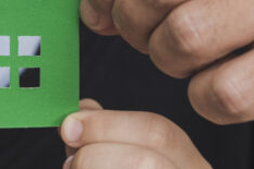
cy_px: 6
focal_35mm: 725
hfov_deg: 2.8
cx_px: -1
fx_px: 5112
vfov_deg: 1.9
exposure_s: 1/160
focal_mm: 165
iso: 400
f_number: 4.5
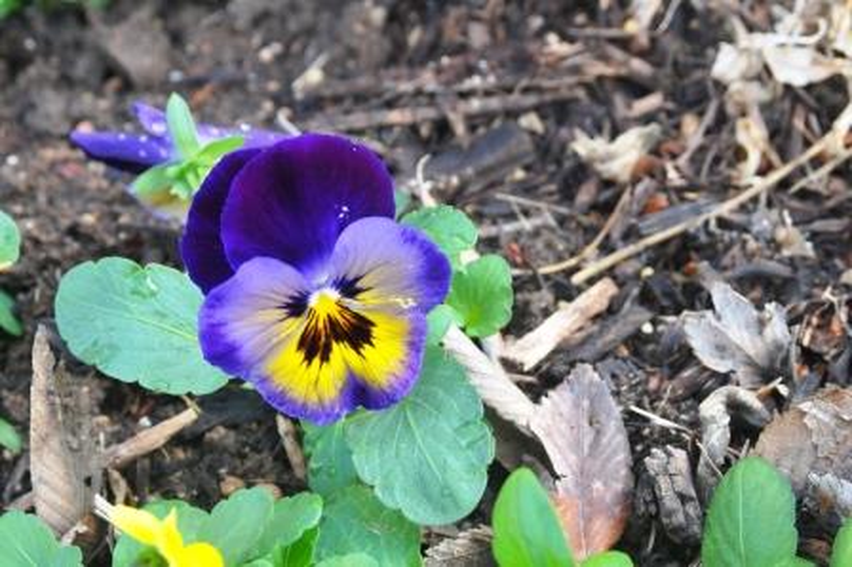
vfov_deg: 9.3
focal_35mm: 147
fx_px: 3476
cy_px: 284
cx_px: 426
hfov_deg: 14.0
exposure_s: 1/200
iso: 800
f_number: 7.1
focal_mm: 98
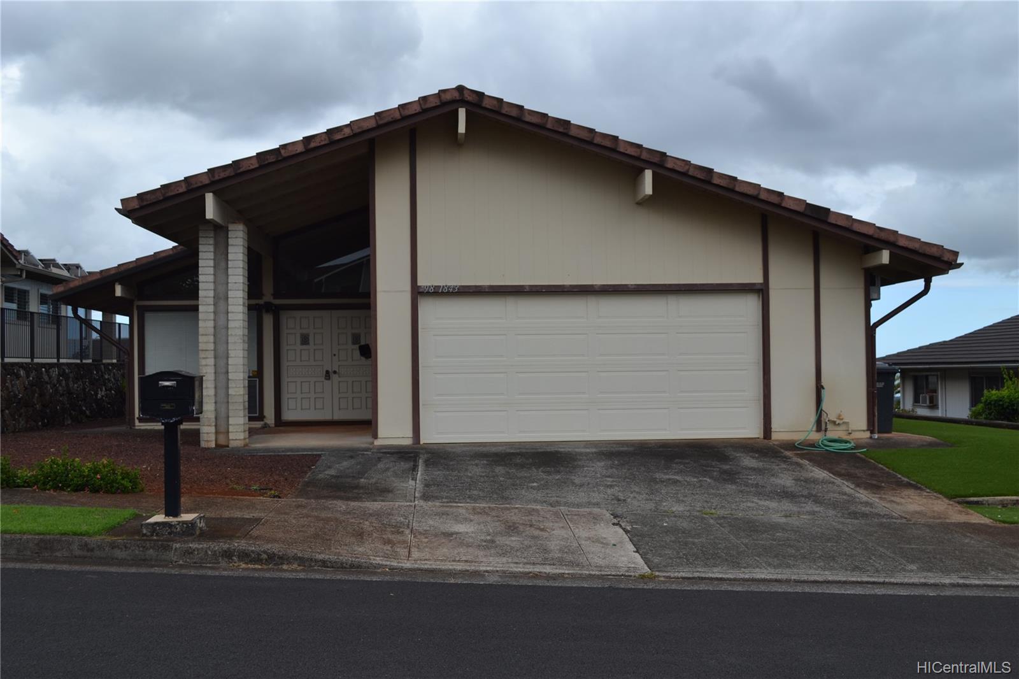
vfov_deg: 36.9
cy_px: 340
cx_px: 510
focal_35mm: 36
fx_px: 1019
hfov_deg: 53.1
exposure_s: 1/200
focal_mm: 24
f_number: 7.1
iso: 100
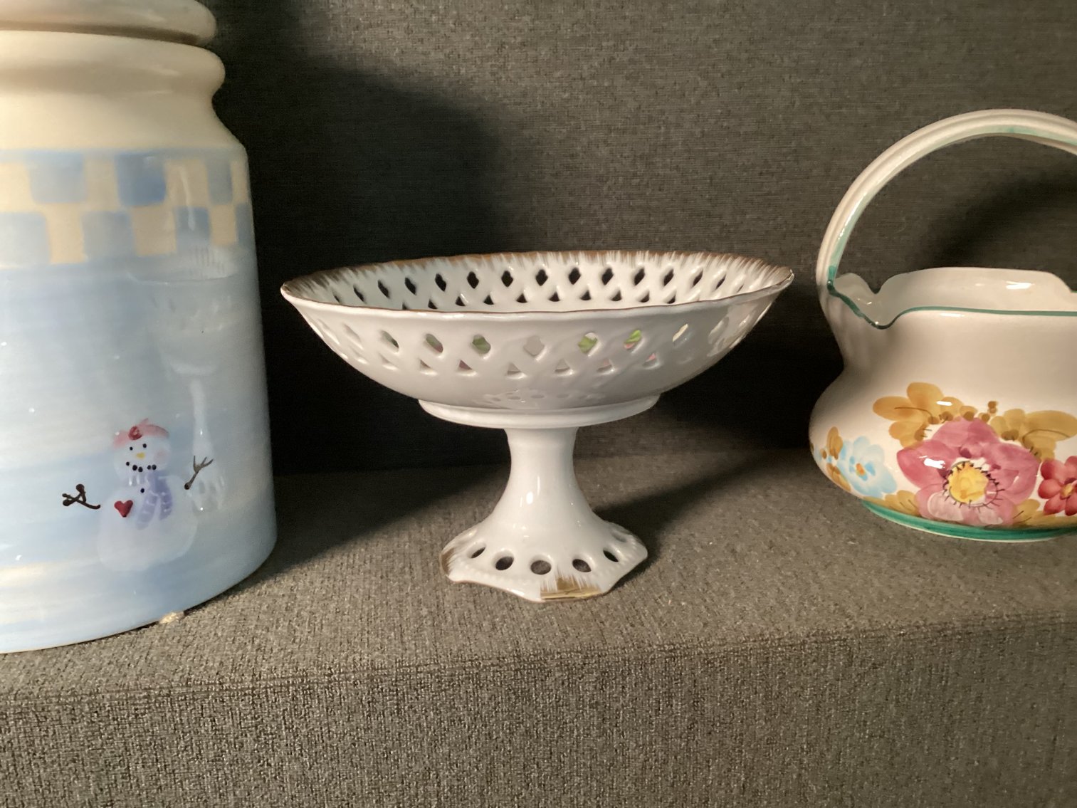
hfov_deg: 58.3
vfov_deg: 45.4
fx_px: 965
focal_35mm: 31
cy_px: 404
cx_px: 538
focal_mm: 3.3
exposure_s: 1/60
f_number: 2.4
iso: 400
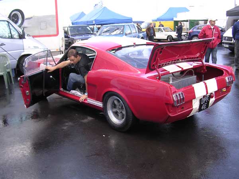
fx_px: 262
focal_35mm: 38
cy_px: 90
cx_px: 120
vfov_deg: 37.7
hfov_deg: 49.0
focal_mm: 5.8
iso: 100
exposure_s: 1/153
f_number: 2.8
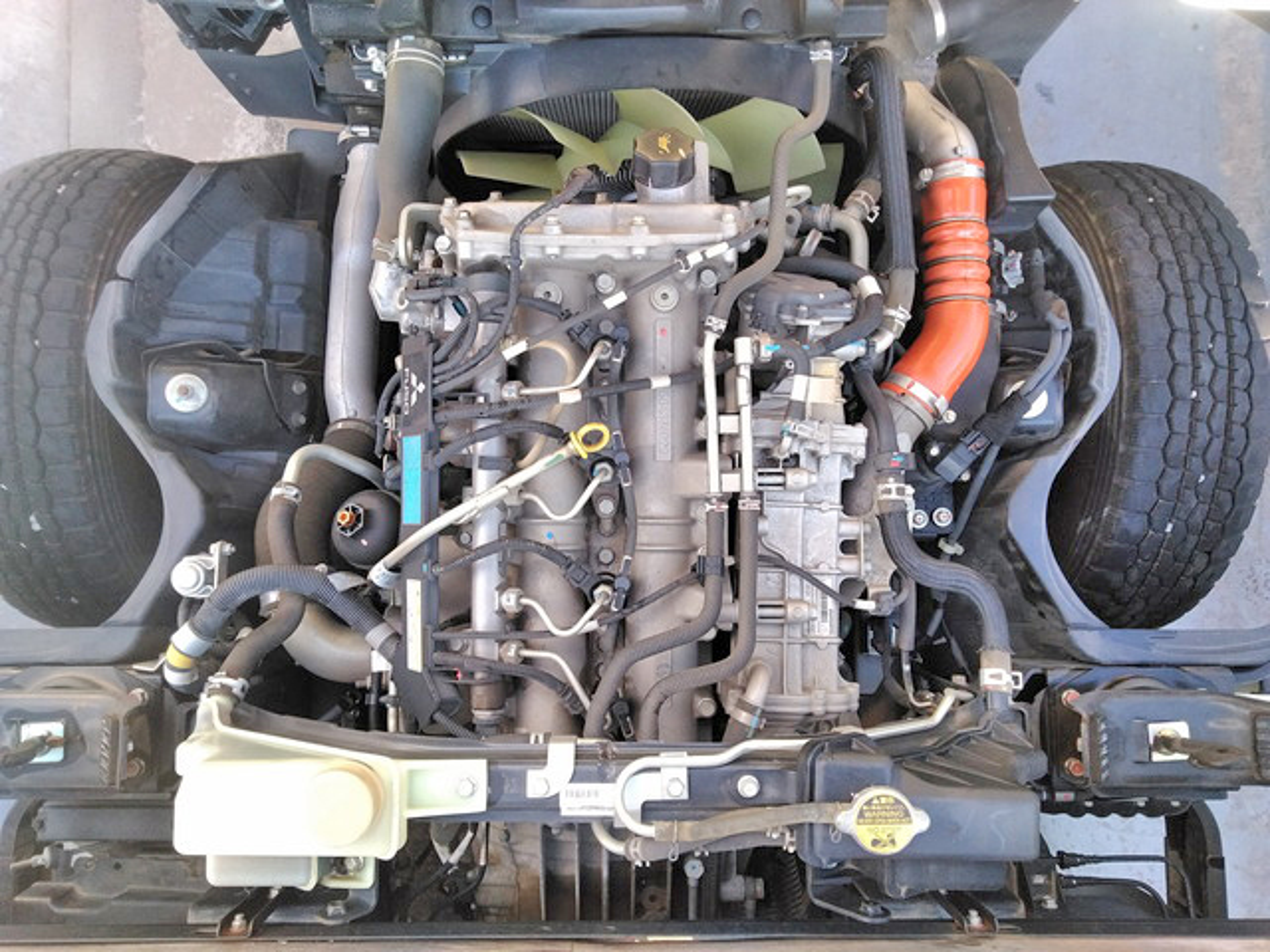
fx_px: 991
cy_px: 476
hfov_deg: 65.3
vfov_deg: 51.4
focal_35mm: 27
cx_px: 635
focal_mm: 3.46
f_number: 2.2
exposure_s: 1/120
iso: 257
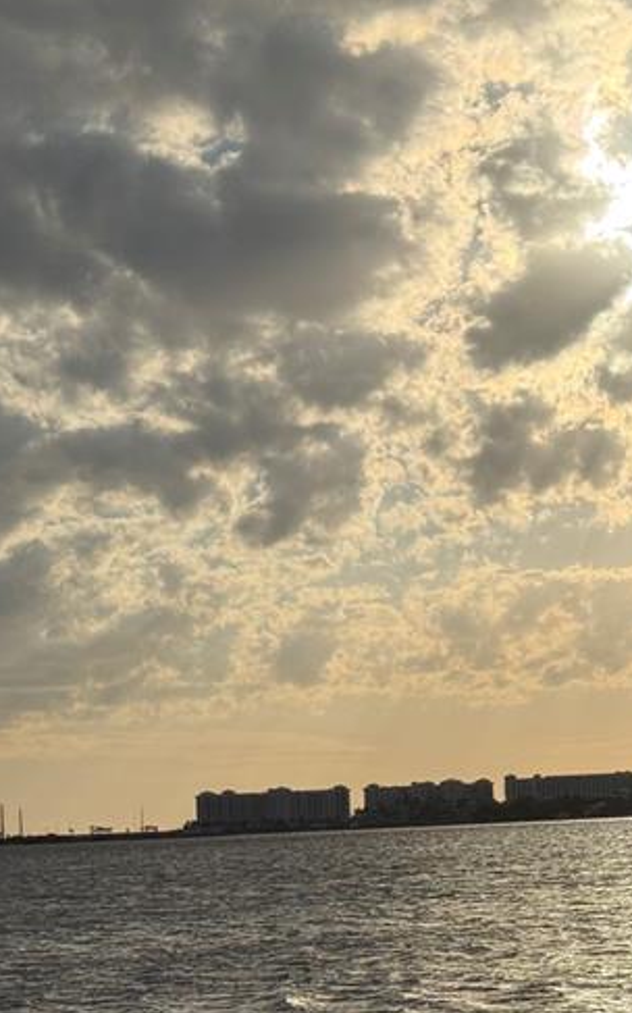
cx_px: 626
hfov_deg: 12.1
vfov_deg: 19.4
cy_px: 716
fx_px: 2951
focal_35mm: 107
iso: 50
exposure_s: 1/27778
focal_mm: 6.76
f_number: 1.78
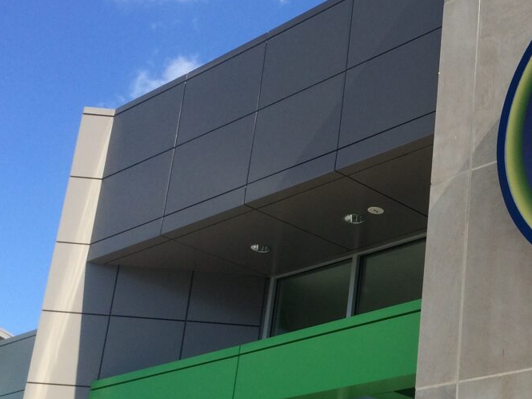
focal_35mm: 67
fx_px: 1030
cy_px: 285
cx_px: 482
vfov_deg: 21.8
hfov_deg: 27.9
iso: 32
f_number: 2.2
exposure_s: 1/1325
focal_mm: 4.15
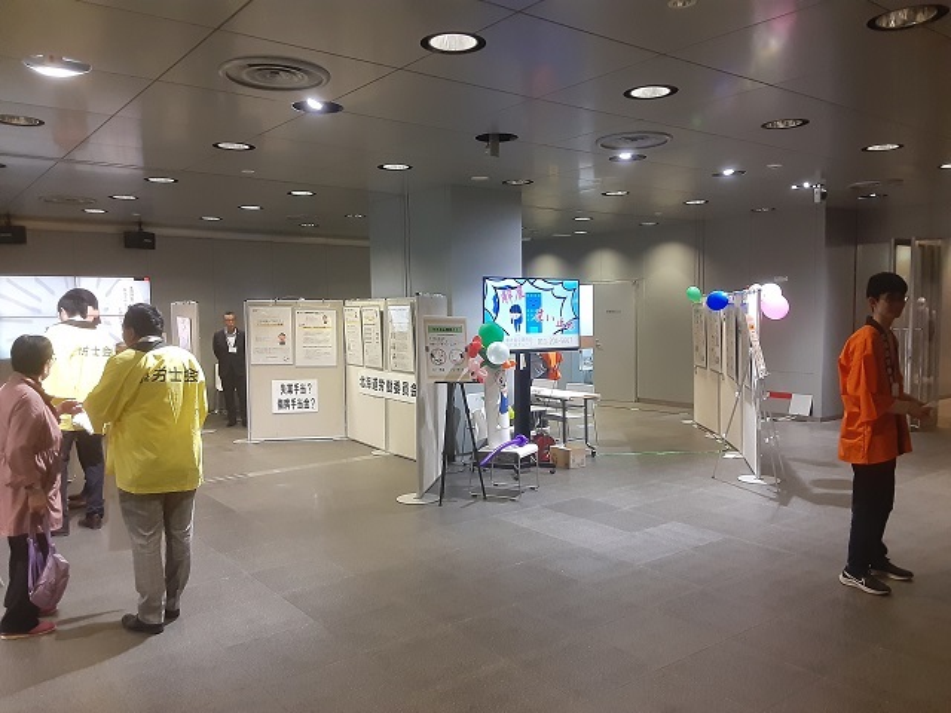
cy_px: 356
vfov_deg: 51.4
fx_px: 742
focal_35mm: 27
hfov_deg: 65.3
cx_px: 476
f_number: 1.9
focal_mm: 2.91
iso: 250
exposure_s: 1/33
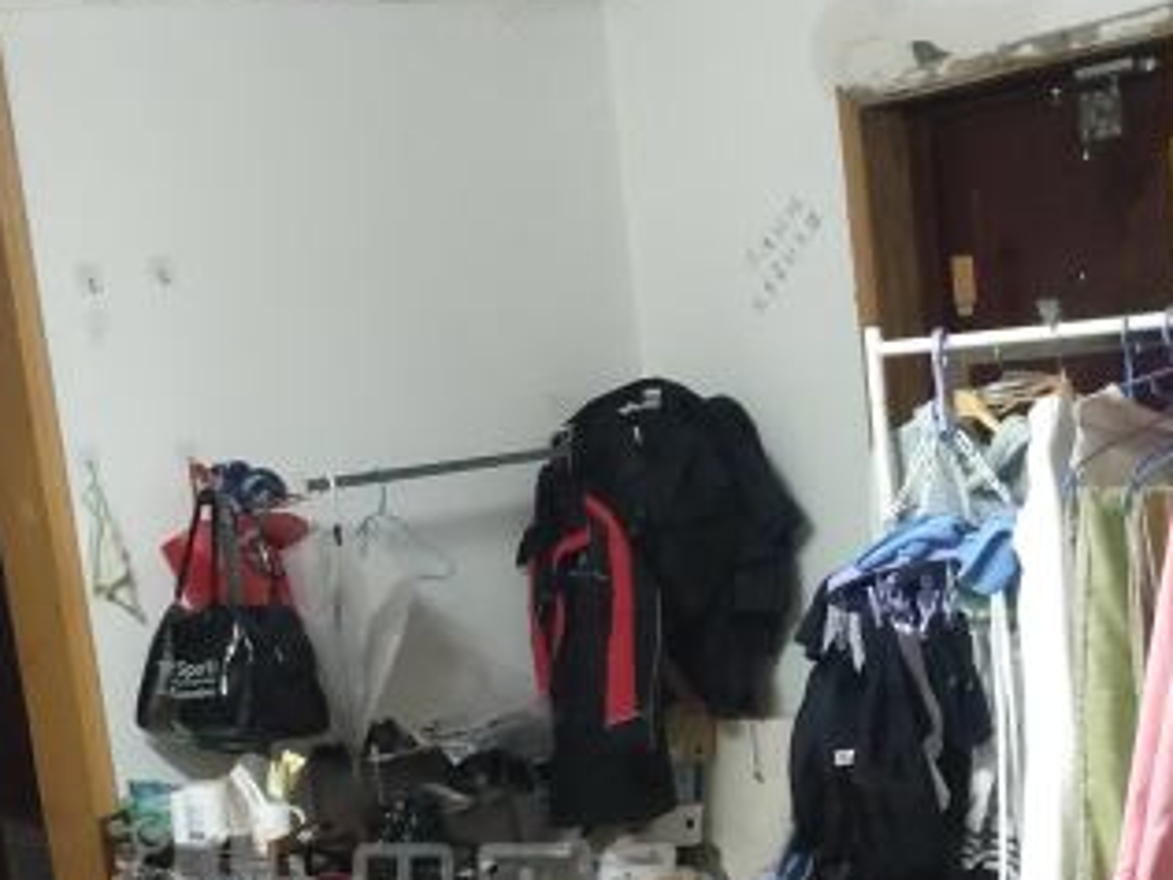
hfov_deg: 25.5
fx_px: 2575
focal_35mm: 76
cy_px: 858
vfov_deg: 18.9
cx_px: 408
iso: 733
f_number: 1.8
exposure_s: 1/25
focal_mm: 4.35
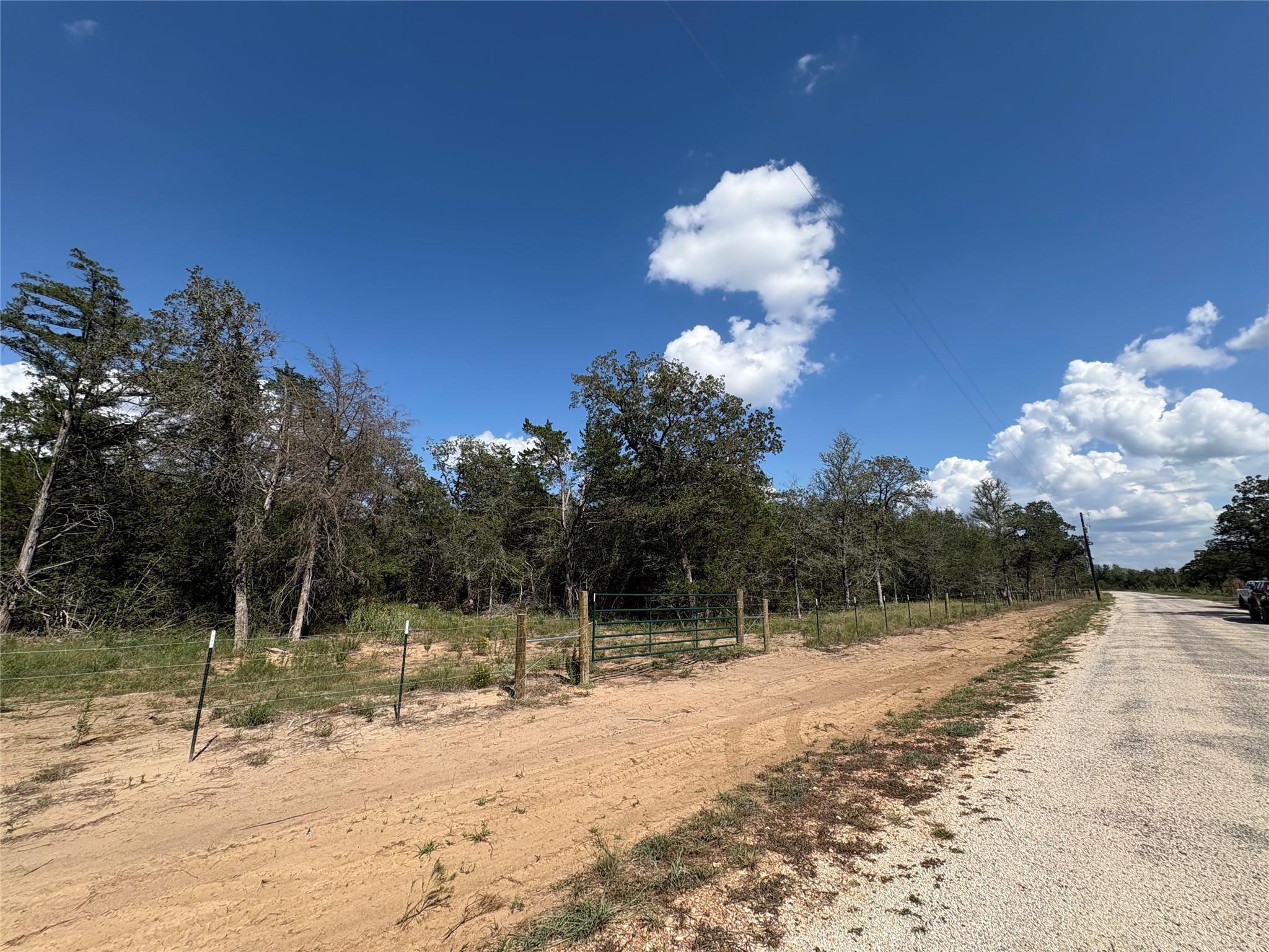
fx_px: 513
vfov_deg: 85.7
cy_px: 476
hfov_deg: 102.1
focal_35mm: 14
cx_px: 634
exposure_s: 1/1880
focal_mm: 2.22
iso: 50
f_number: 2.2
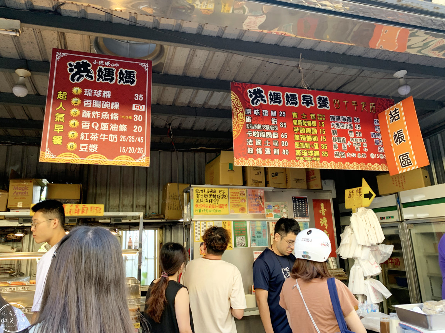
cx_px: 229
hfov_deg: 65.3
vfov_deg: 51.3
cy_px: 162
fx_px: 347
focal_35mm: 27
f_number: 1.8
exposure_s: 1/121
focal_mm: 4.25
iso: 64
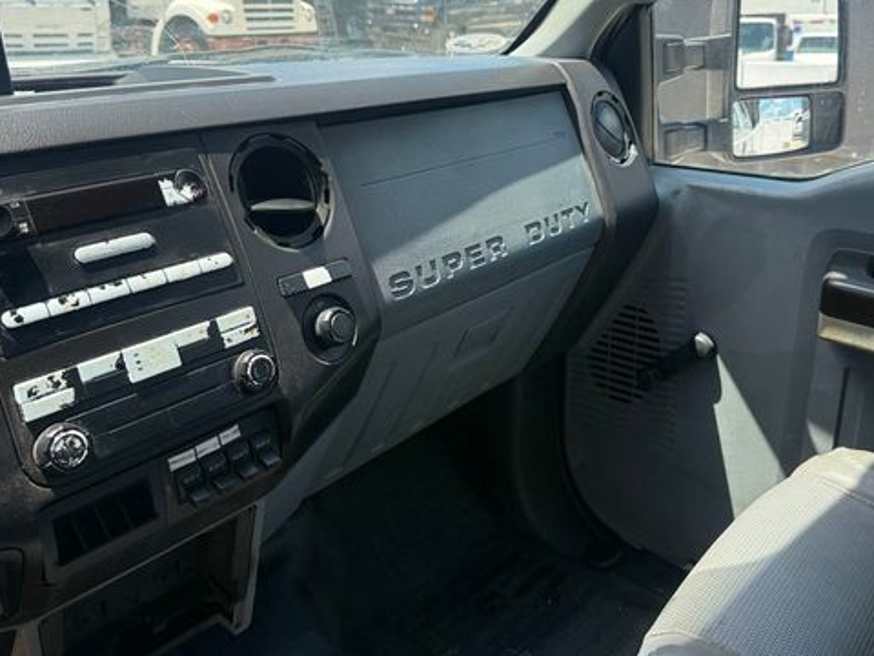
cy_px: 226
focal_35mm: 32
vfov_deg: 43.6
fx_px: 808
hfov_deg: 56.8
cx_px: 459
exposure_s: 1/805
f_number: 1.78
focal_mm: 6.76
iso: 100
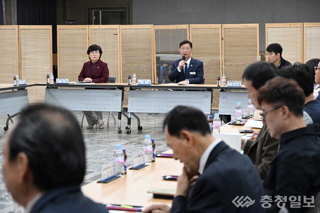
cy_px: 106
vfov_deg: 15.5
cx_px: 160
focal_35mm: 88
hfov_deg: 23.1
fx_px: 782
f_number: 6.3
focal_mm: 88
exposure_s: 1/125
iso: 2500
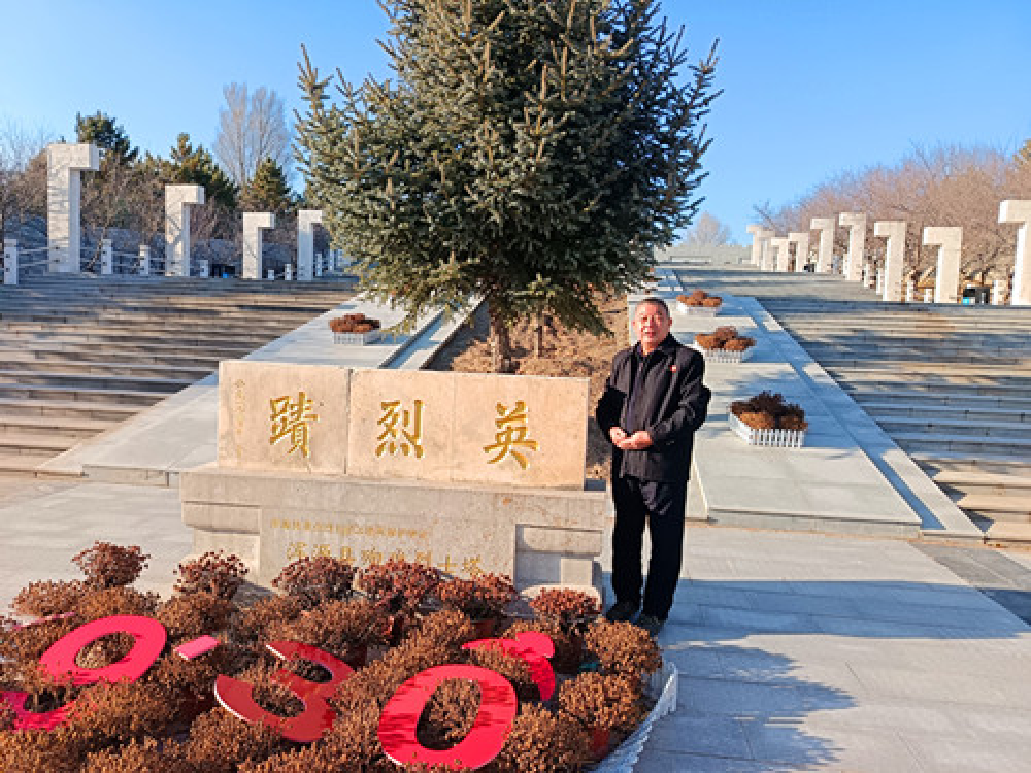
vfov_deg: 56.8
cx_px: 516
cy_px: 386
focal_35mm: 24
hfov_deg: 71.6
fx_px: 715
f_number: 1.75
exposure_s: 1/231
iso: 100
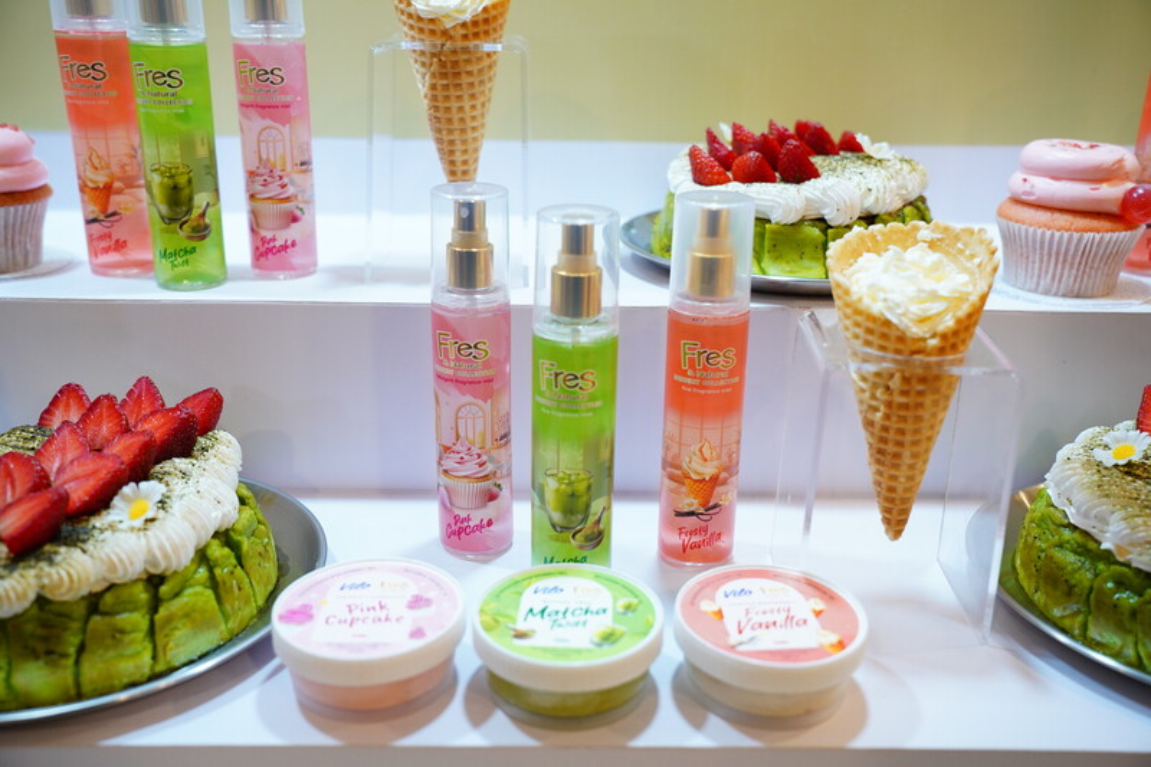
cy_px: 384
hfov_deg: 54.4
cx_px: 576
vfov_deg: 37.8
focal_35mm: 35
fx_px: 1119
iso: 1250
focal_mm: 35
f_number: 4
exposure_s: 1/100
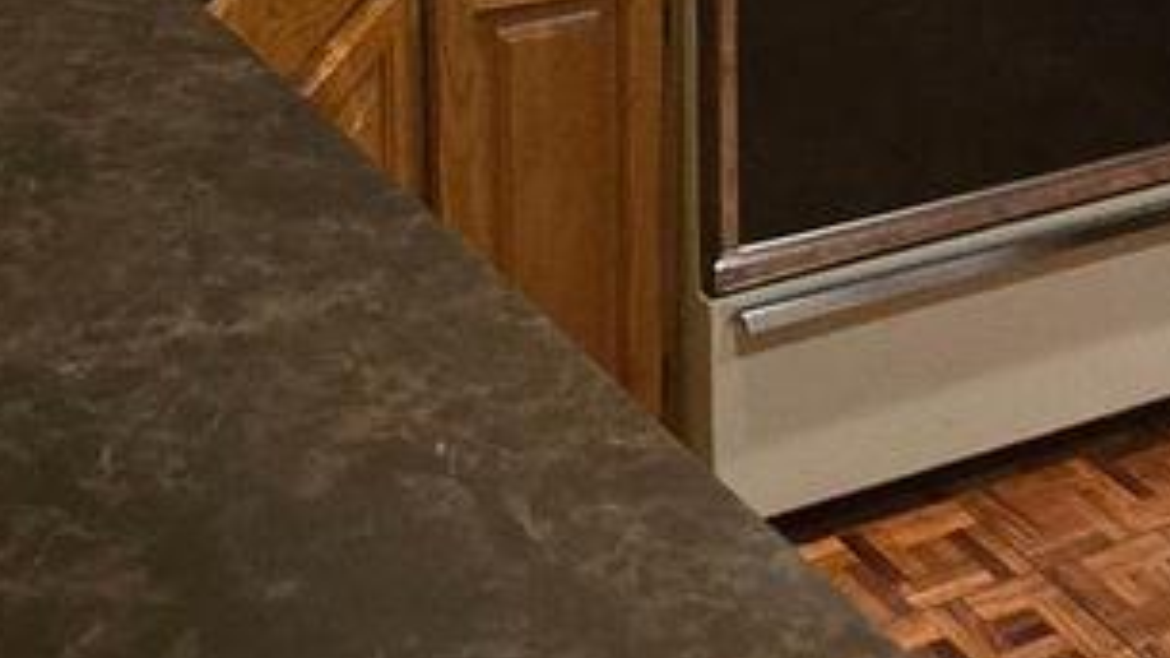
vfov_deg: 15.7
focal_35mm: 71
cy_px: -321
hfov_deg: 29.7
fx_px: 2202
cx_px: 707
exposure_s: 1/60
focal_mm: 2.2
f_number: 2.2
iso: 1250
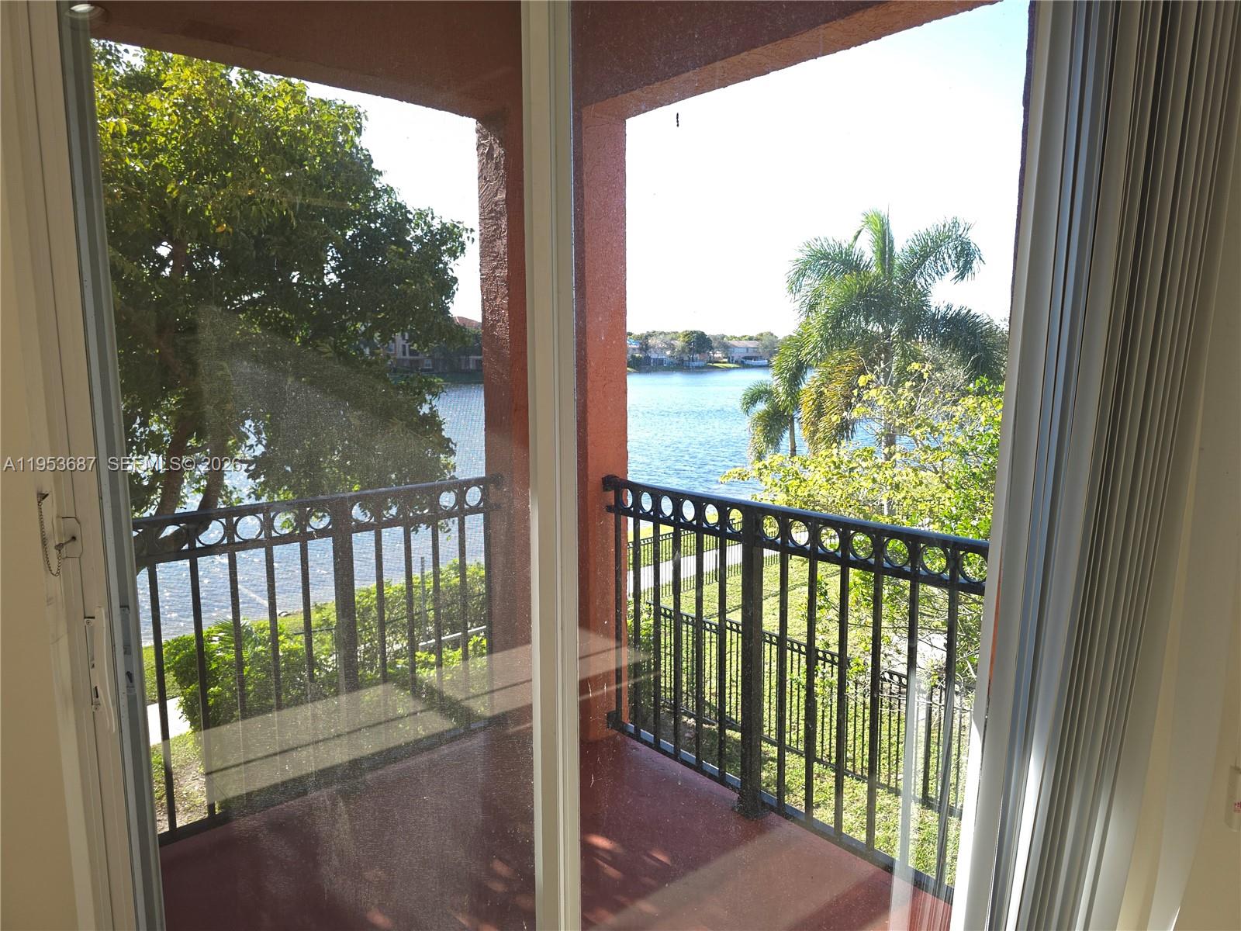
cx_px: 620
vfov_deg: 58.9
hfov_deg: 73.9
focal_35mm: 23
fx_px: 825
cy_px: 466
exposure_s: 1/90
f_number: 1.7
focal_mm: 6.3
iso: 16
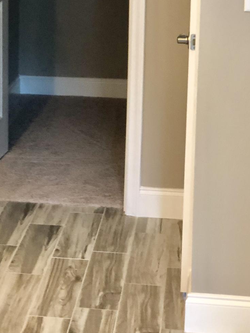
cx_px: 4
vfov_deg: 16.6
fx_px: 1126
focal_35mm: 117
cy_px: 45
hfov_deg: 12.5
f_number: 2.8
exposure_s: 1/30
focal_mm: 6.6
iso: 200
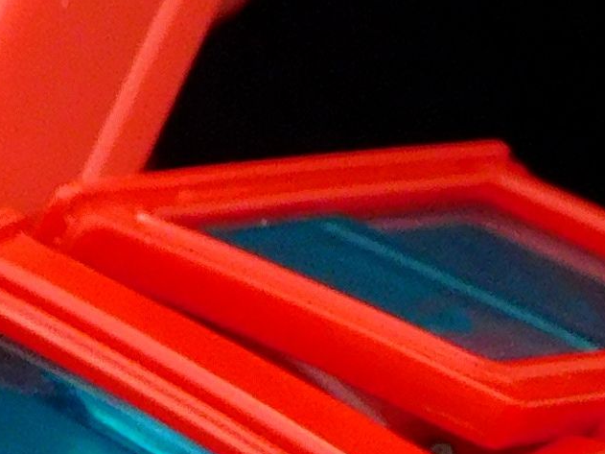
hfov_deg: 3.9
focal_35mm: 511
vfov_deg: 2.9
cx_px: -347
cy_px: 659
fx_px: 8929
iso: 200
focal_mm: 12.5
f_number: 4.5
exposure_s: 1/1.3
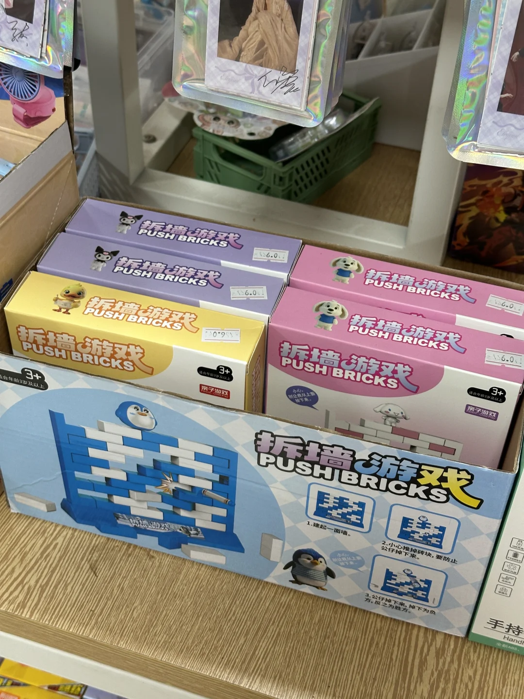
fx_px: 969
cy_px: 350
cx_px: 262
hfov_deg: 30.3
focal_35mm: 48
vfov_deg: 39.7
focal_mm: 6.86
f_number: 1.78
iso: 100
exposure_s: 1/50
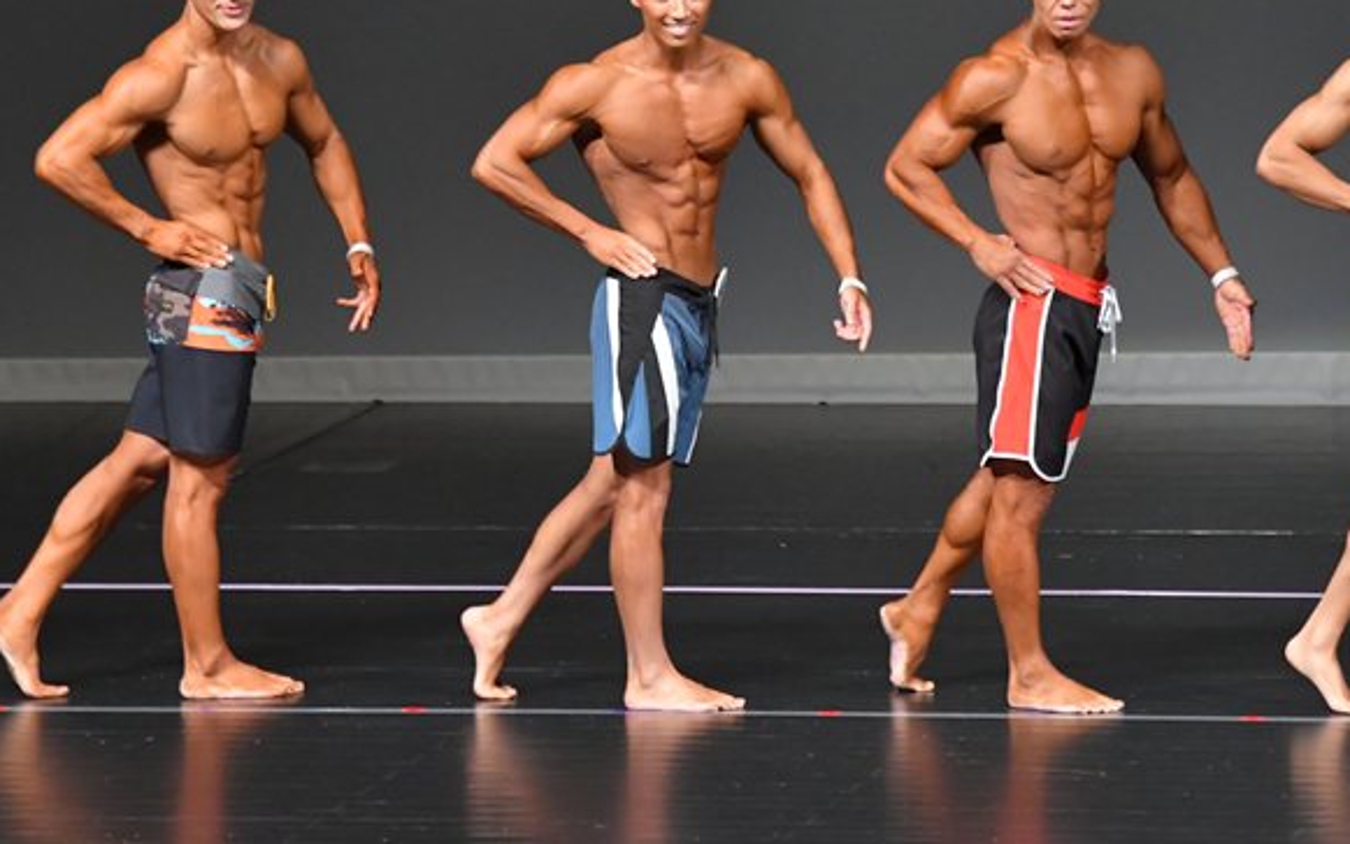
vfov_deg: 3.6
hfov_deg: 5.7
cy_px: 256
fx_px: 13501
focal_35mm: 367
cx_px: 708
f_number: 5.6
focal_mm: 180
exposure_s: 1/400
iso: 5000
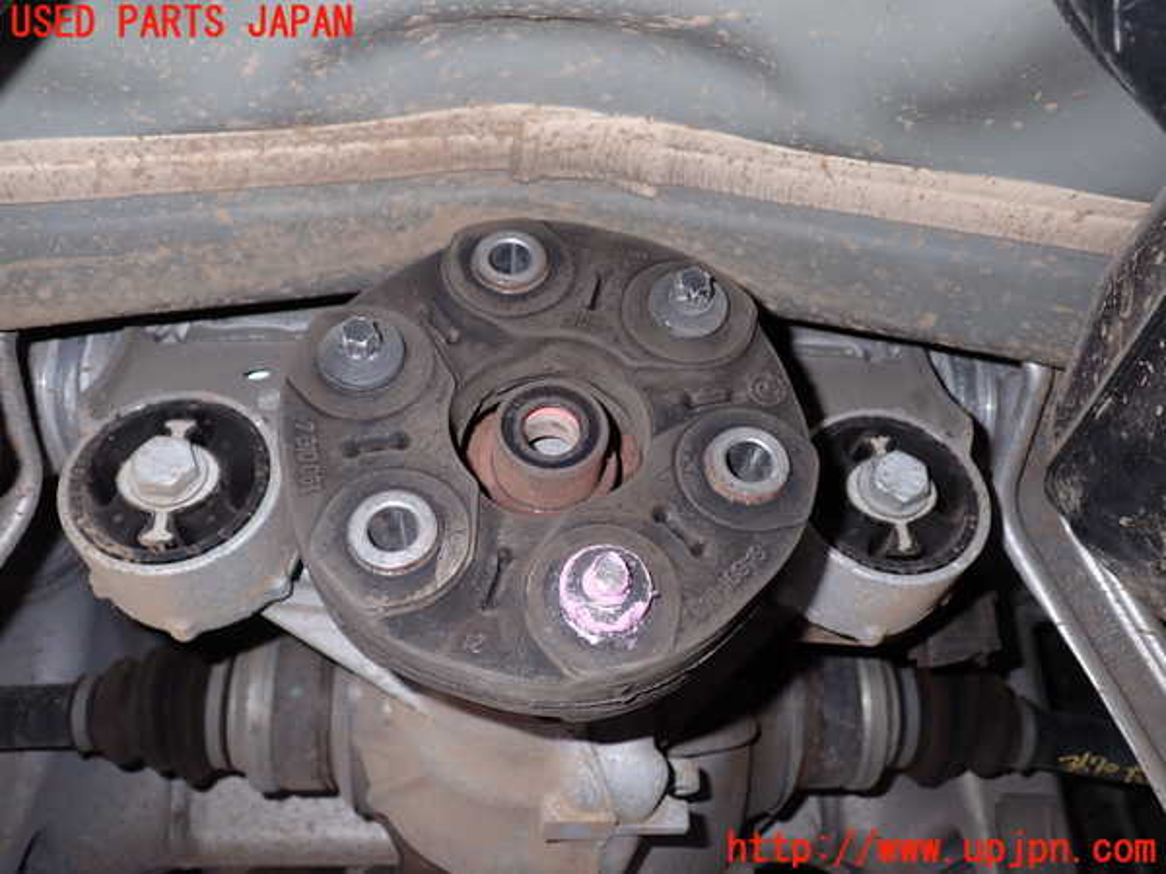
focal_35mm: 30
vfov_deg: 46.8
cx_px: 583
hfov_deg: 60.0
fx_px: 1011
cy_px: 437
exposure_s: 1/30
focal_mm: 5.4
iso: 200
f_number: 2.3
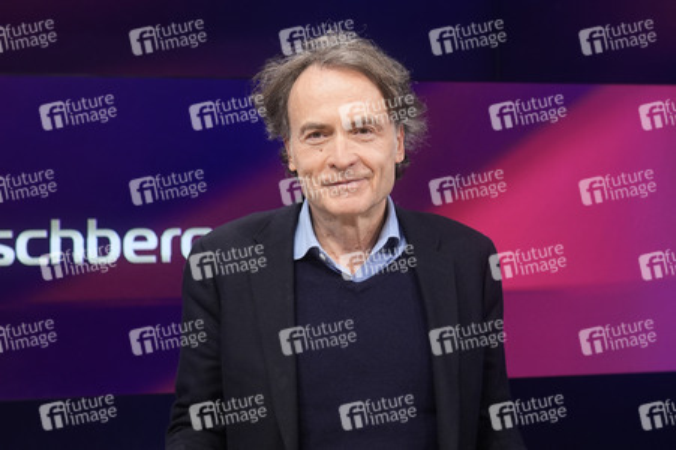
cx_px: 338
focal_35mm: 45
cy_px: 225
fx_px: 844
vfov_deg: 29.8
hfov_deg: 43.6
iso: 640
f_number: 2.2
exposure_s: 1/160
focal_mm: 30
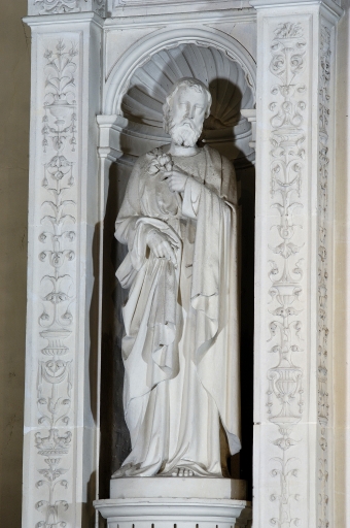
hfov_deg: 8.7
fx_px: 2303
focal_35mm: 158
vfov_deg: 13.1
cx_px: 175
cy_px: 264
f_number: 7.1
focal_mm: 105
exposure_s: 1/2
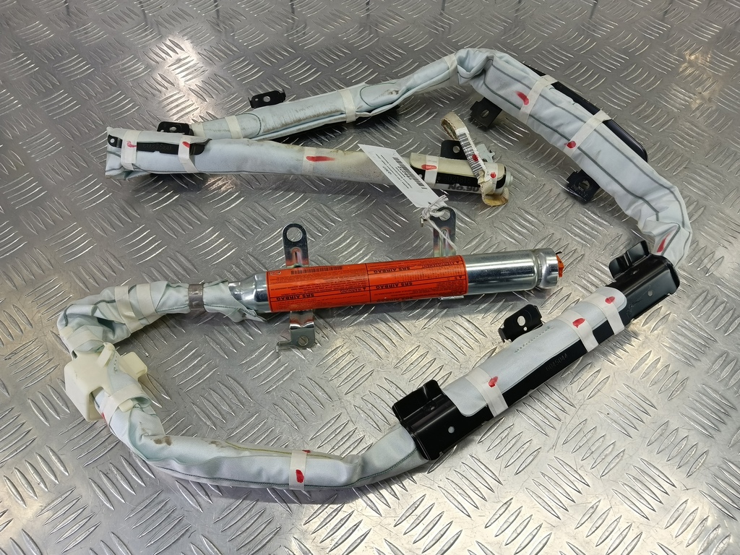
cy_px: 278
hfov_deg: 73.9
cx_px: 370
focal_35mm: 23
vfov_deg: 58.9
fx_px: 492
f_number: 1.6
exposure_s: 1/50
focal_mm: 4.11
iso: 82
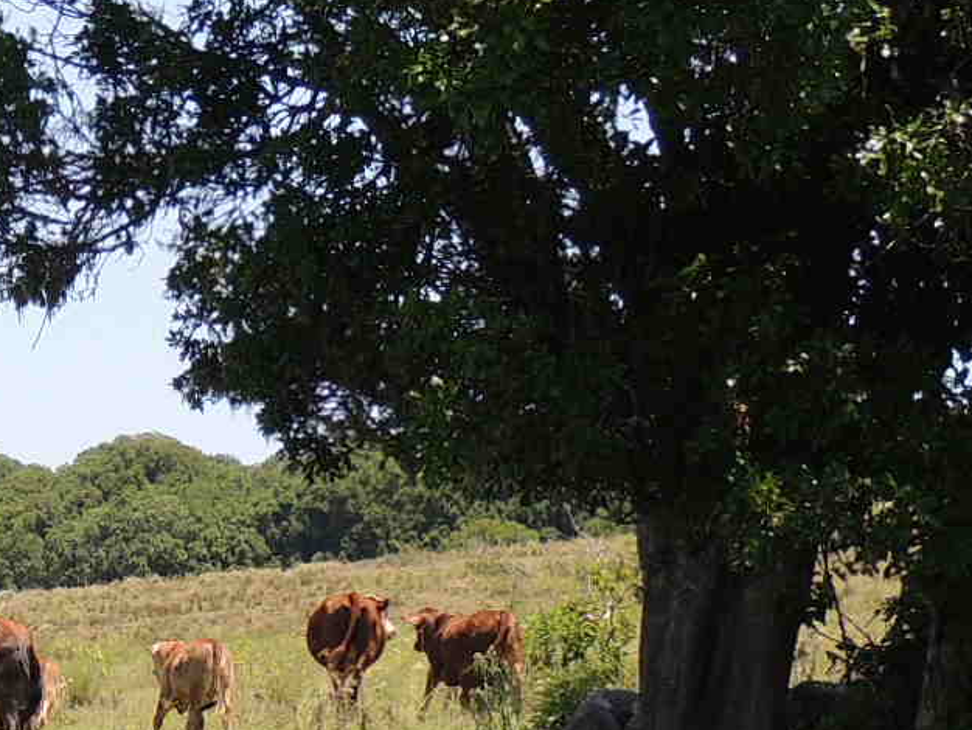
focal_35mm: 156
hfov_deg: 12.3
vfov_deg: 9.5
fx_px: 4382
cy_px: 645
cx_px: -245
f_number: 3.4
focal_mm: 7.6
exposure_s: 1/800
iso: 100
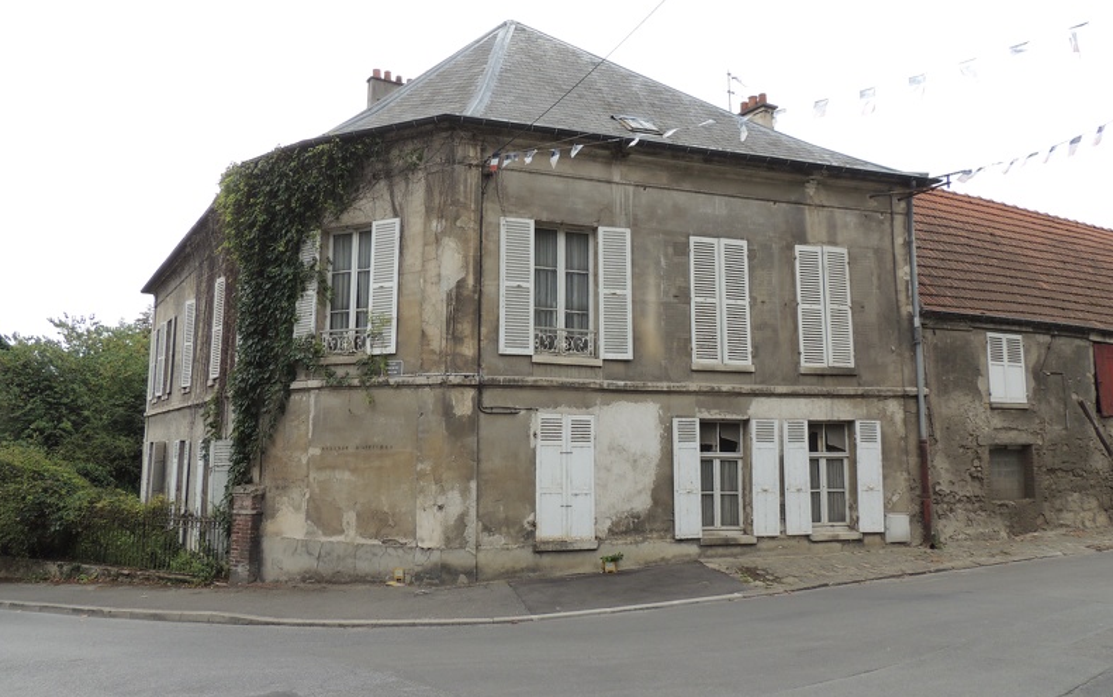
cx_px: 553
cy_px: 314
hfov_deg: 62.9
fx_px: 910
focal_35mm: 30
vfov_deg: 41.8
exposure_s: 1/500
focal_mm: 4.9
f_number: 3.1
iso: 100
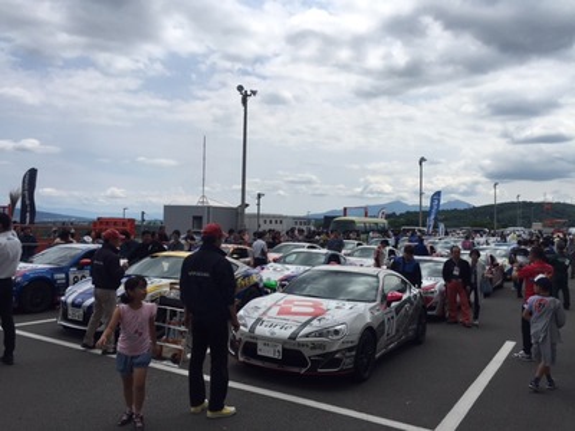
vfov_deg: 48.2
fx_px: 482
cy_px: 216
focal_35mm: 29
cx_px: 288
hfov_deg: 61.7
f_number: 2.2
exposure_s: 1/3597
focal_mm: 4.15
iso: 32
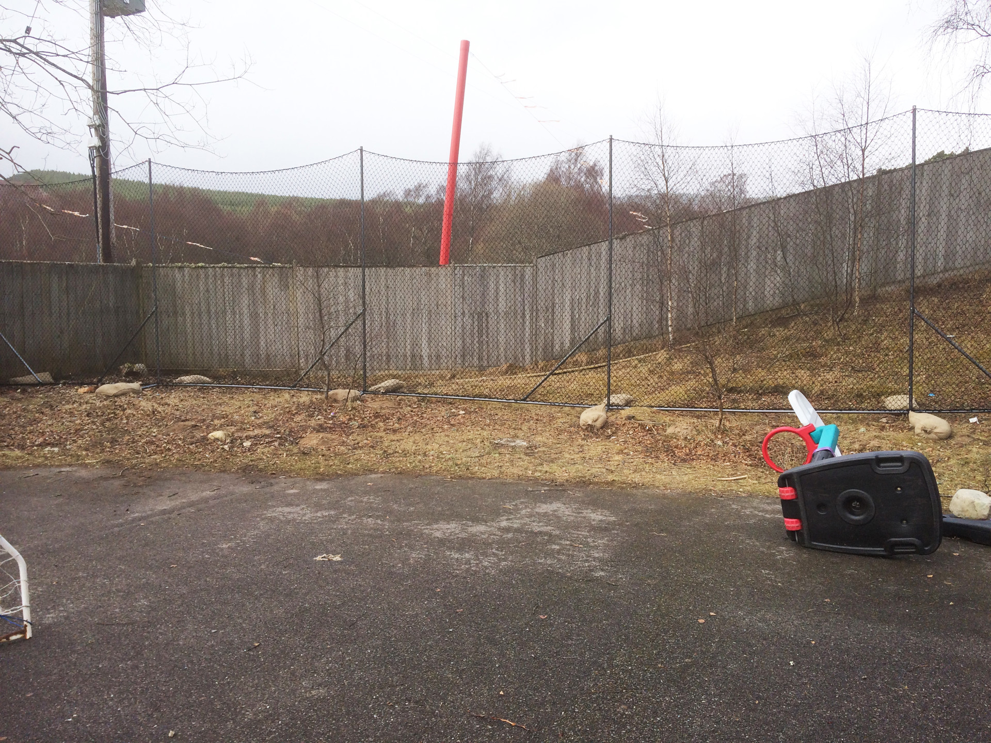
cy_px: 372
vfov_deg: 48.2
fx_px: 830
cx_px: 496
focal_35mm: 29
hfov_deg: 61.7
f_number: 2.2
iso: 32
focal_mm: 4.15
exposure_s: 1/933
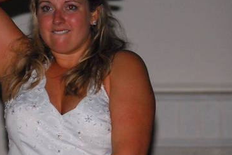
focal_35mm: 489
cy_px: 55
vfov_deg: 2.8
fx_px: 3154
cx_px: 51
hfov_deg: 4.2
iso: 1600
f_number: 5.6
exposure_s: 1/250
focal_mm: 170
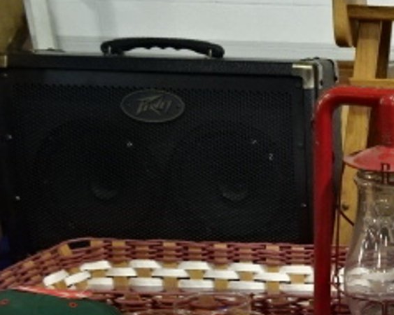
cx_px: 529
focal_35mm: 63
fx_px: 734
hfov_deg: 25.4
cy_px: 370
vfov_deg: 22.5
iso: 500
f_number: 3.5
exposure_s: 1/30
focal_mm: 4.1
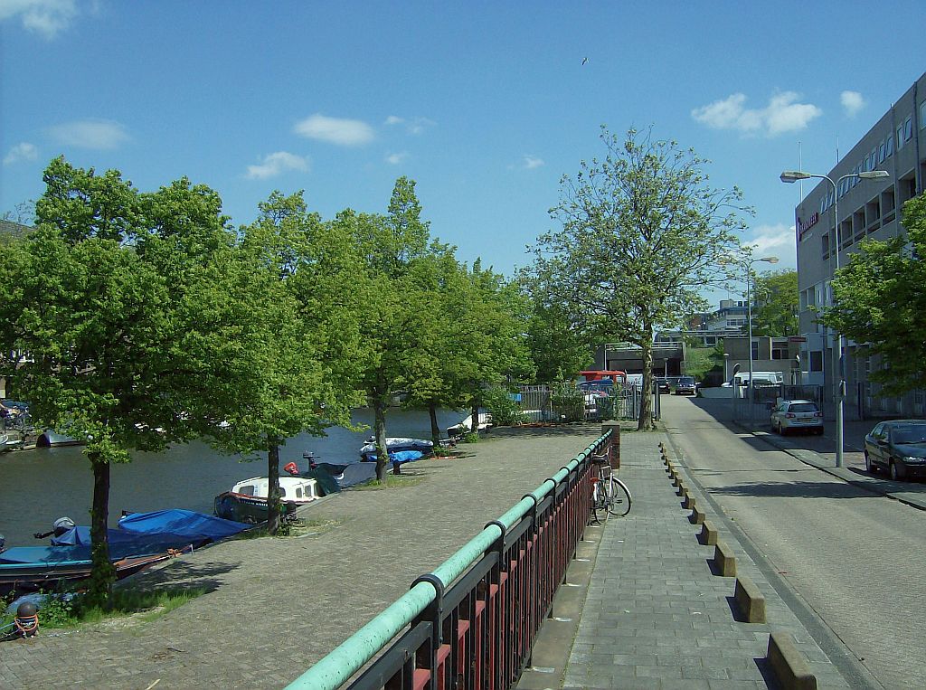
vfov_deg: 39.5
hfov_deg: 51.5
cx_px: 463
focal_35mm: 36
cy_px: 345
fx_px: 961
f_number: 4.7
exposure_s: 1/870
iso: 100
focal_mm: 6
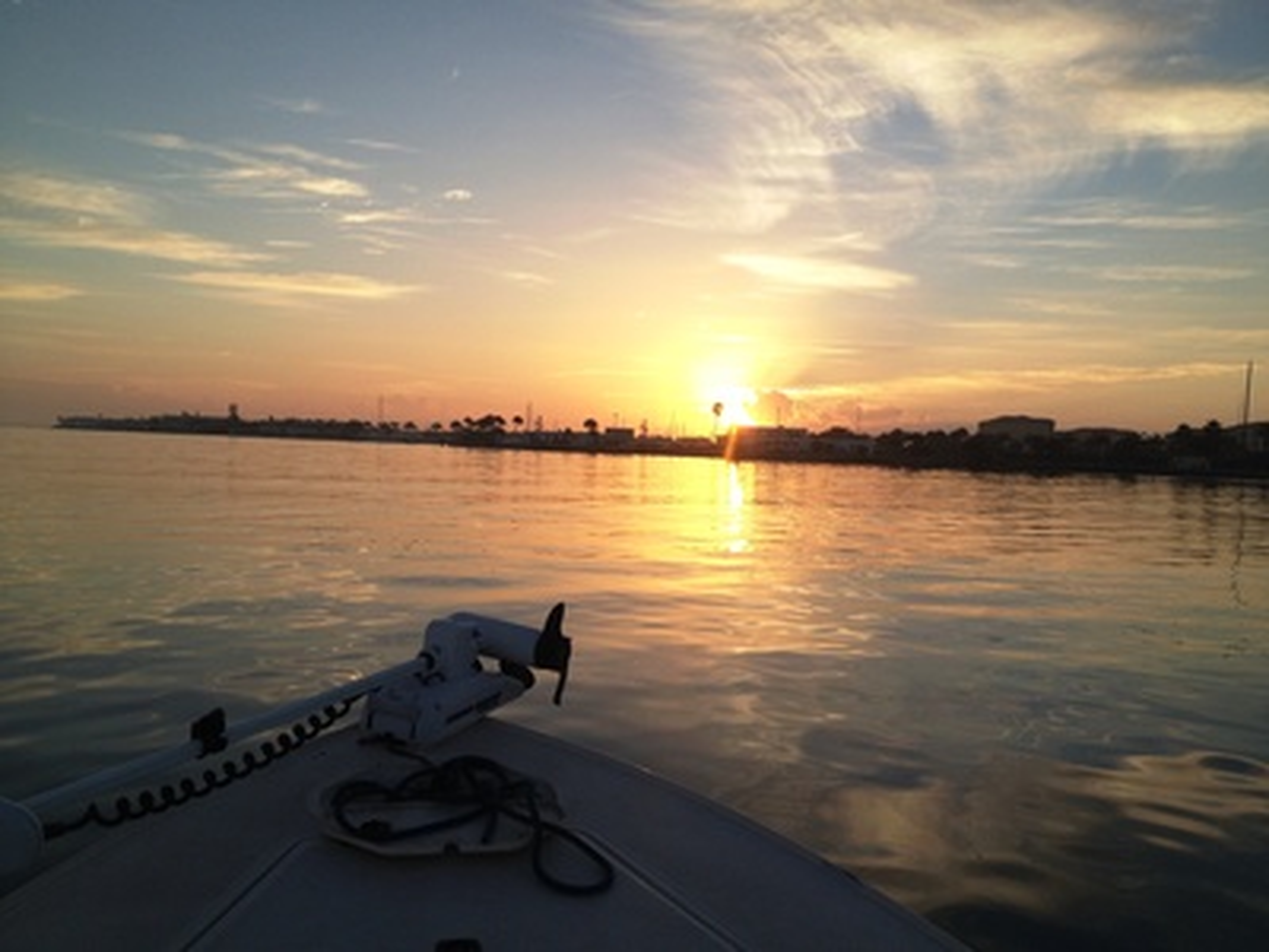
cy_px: 476
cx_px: 634
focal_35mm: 35
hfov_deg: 52.6
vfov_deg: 40.7
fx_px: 1283
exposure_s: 1/1042
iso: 50
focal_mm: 4.28
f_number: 2.4
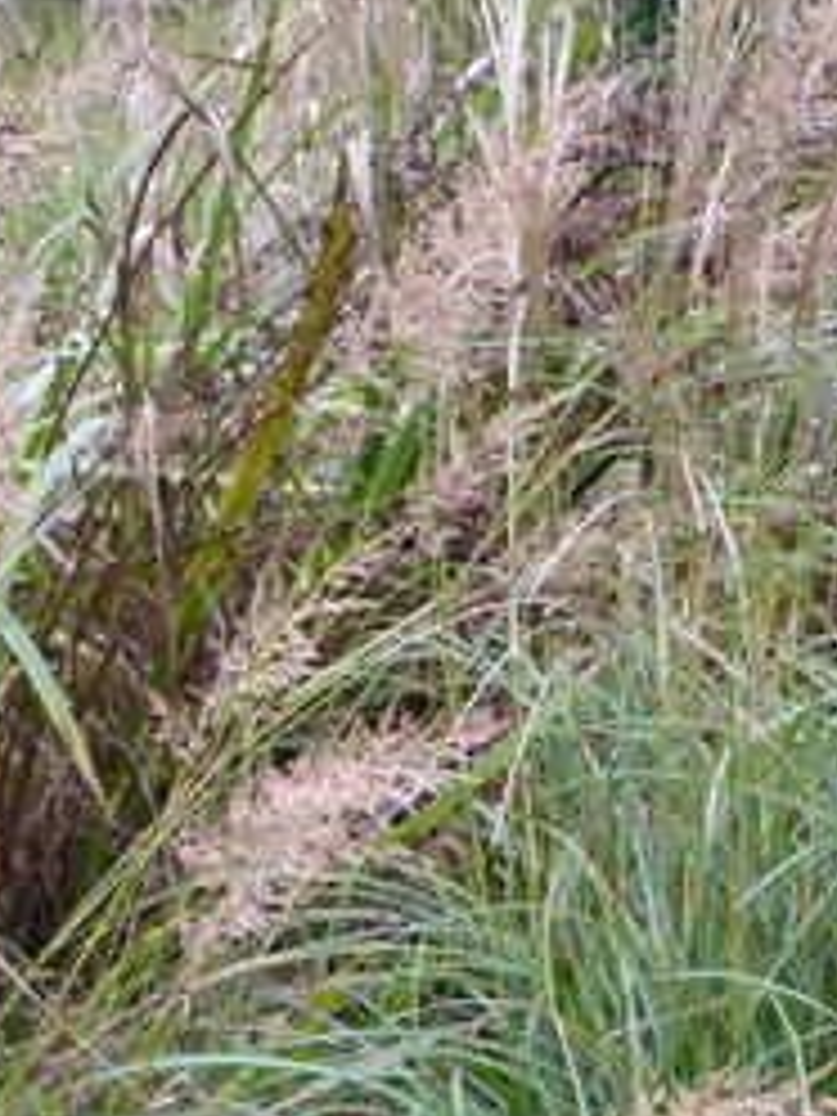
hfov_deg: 13.3
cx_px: 945
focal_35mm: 109
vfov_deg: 18.0
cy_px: 688
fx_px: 3514
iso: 200
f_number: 3.2
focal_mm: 8.1
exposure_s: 1/60
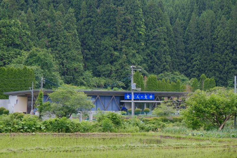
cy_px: 79
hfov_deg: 17.1
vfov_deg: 11.4
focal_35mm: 120
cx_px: 118
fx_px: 790
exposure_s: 1/200
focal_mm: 80
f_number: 5.6
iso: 320
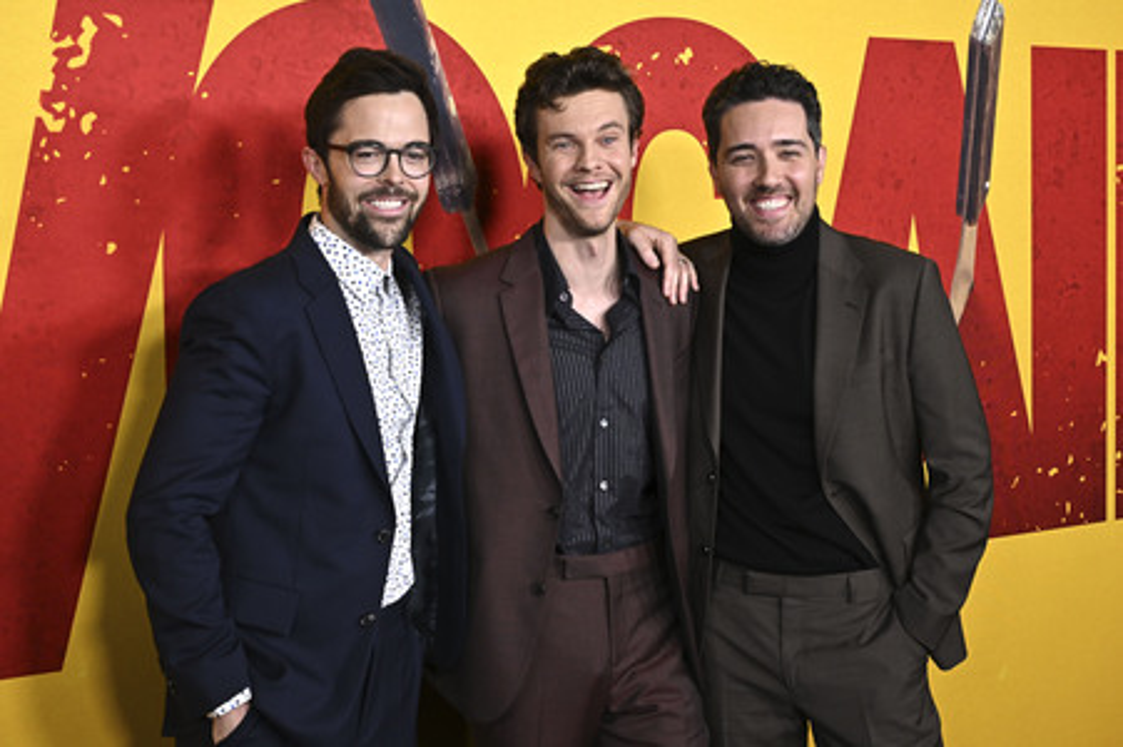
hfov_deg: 34.0
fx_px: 1839
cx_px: 562
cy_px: 374
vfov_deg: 23.0
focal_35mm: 59
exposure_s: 1/250
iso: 2000
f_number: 6.3
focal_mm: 59
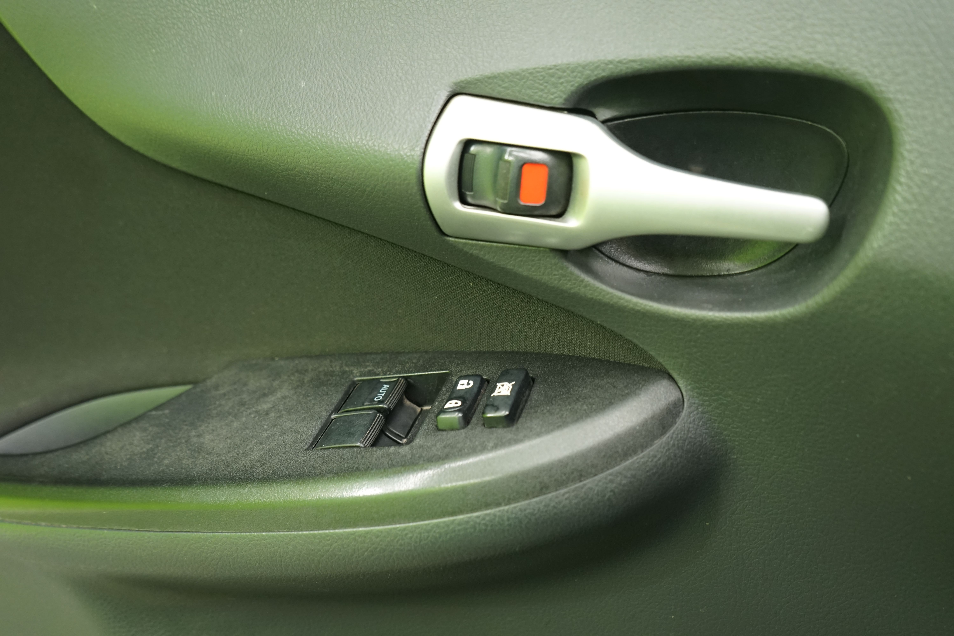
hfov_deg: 63.7
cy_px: 318
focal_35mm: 29
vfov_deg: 45.0
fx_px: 768
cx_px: 477
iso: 1250
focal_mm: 29
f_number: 5
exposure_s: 1/13
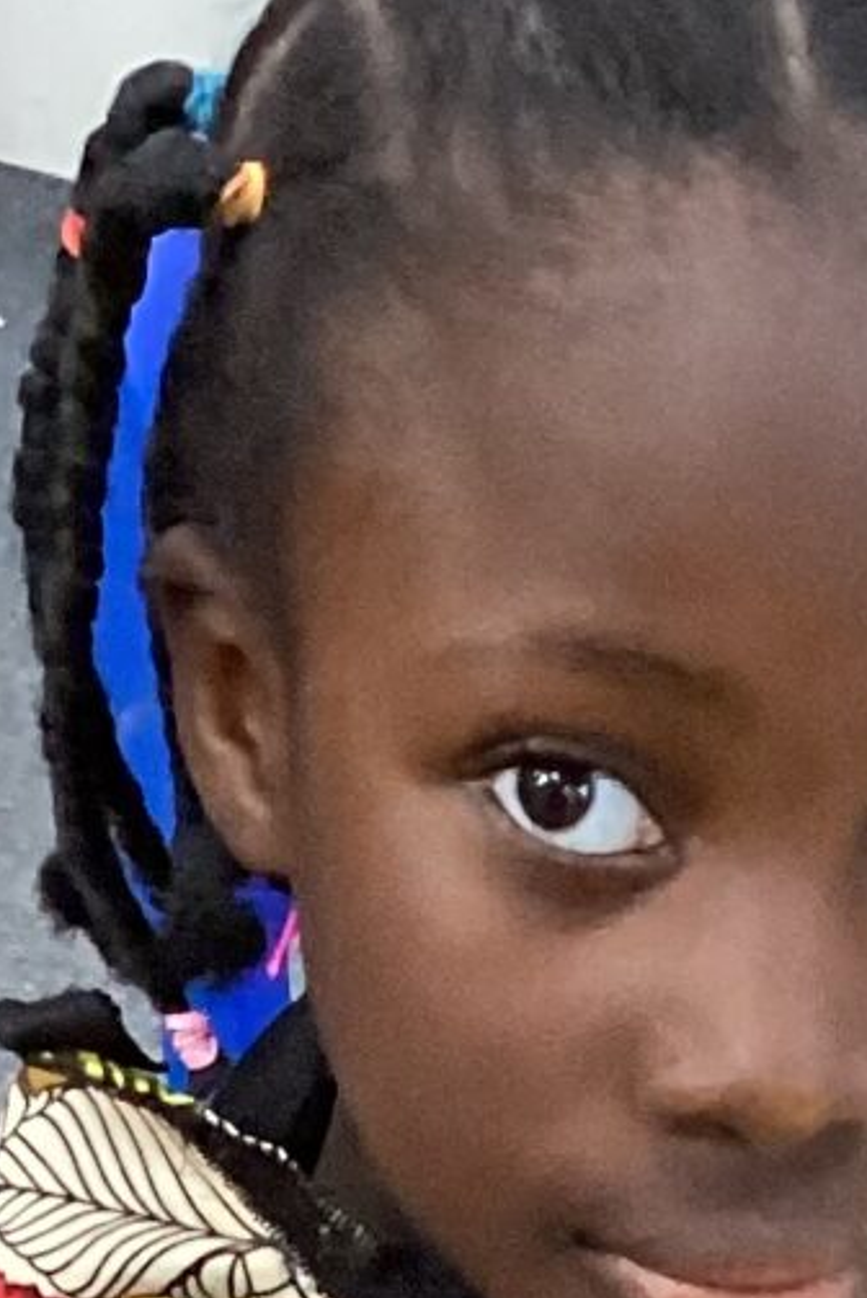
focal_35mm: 164
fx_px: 5916
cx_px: 937
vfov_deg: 10.6
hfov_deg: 8.3
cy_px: 3210
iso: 160
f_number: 2.4
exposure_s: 1/50
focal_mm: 3.3
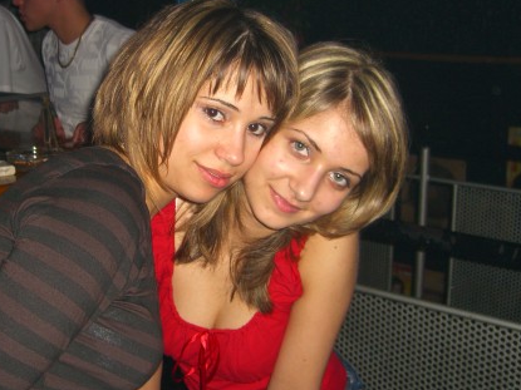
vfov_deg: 26.5
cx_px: 185
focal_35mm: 55
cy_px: 193
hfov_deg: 34.7
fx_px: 828
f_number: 2.8
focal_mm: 7.9
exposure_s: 1/60
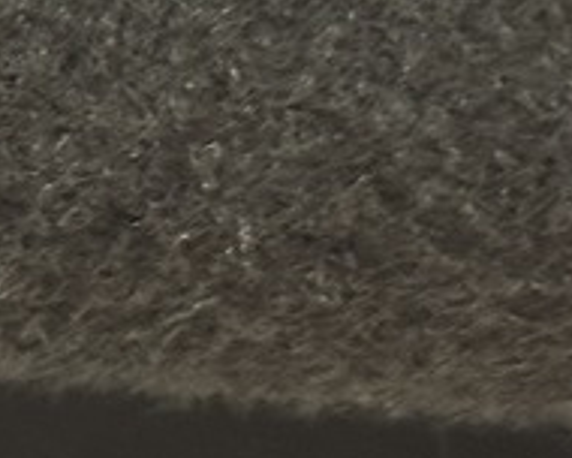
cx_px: -894
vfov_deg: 4.2
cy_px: -789
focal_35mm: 356
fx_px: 6027
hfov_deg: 5.2
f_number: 1.78
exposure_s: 1/40
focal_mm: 6.86
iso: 400
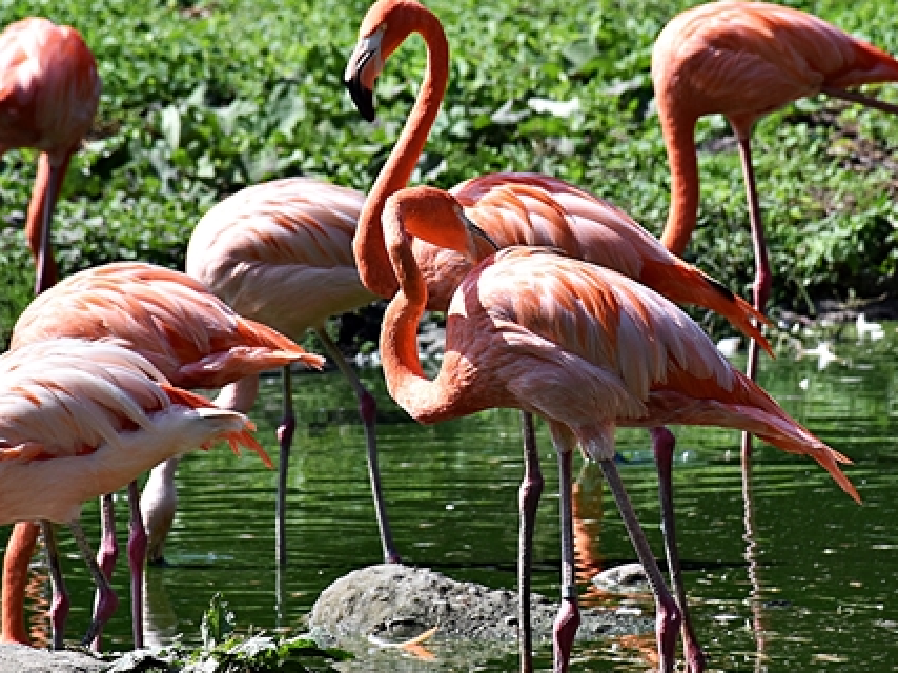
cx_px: 515
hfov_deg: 4.1
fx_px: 12552
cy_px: 222
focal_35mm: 484
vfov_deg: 3.1
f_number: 5.6
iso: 200
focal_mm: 140
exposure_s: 1/500
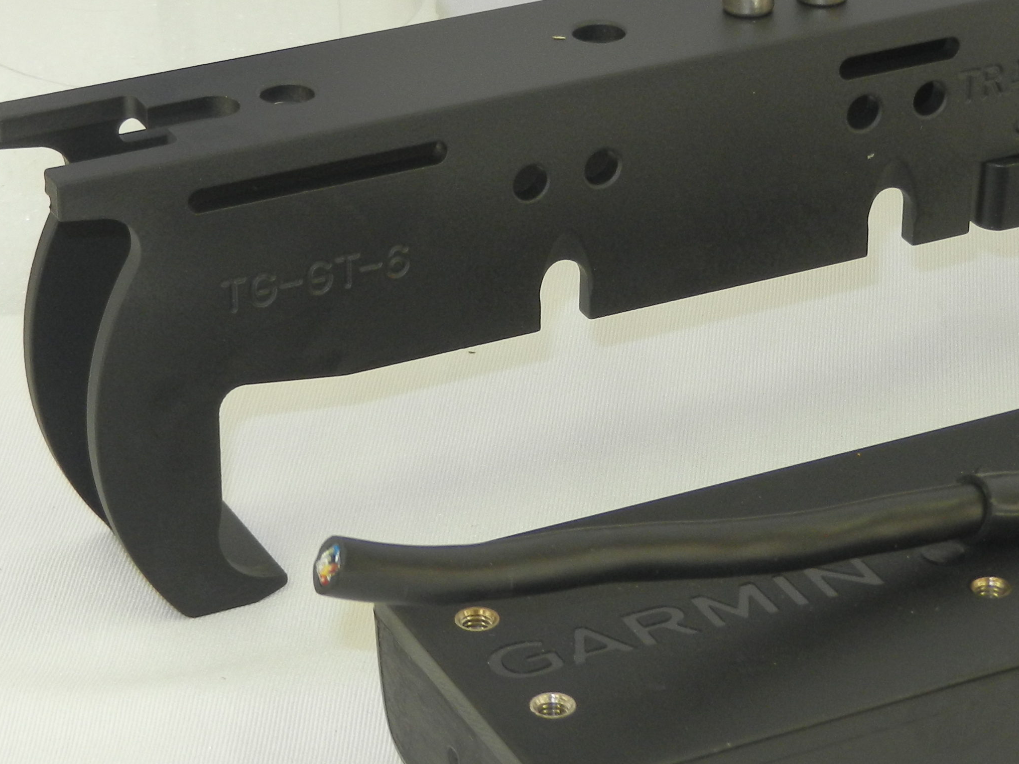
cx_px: 702
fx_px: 3944
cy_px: 293
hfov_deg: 14.7
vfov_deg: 11.1
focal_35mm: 134
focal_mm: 12.3
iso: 200
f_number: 4.6
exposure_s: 1/30
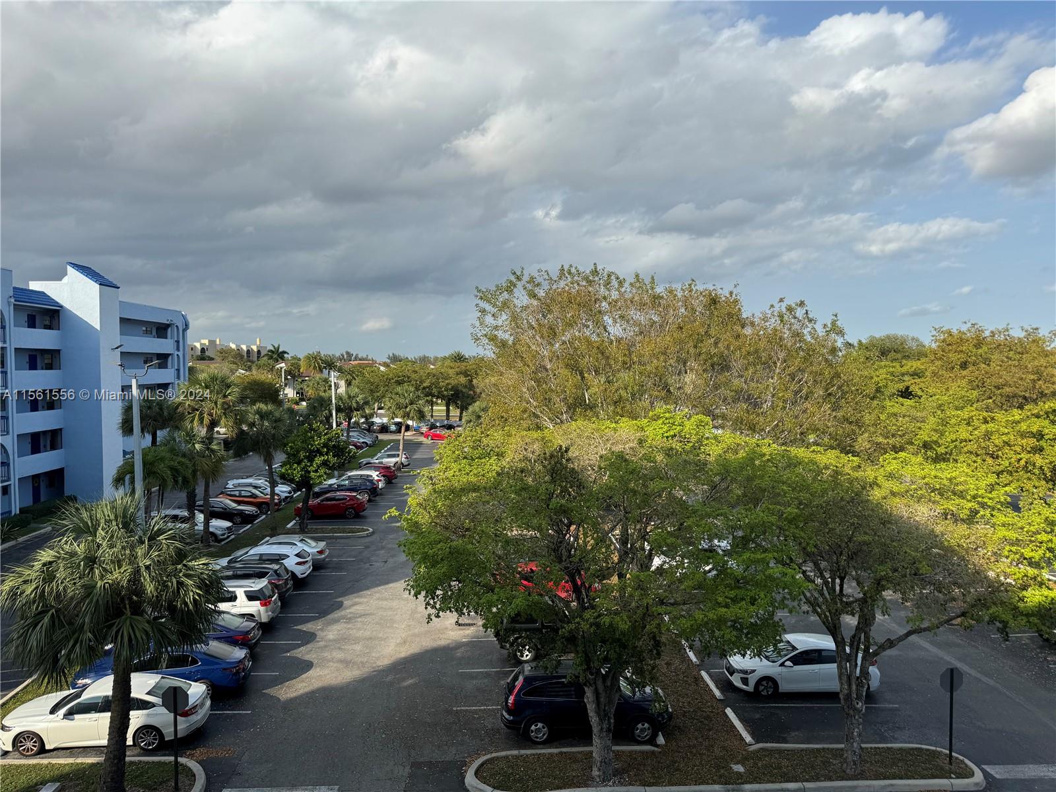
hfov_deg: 71.6
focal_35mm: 24
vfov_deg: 56.8
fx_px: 732
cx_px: 528
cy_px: 396
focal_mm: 6.86
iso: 80
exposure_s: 1/4049
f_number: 1.78
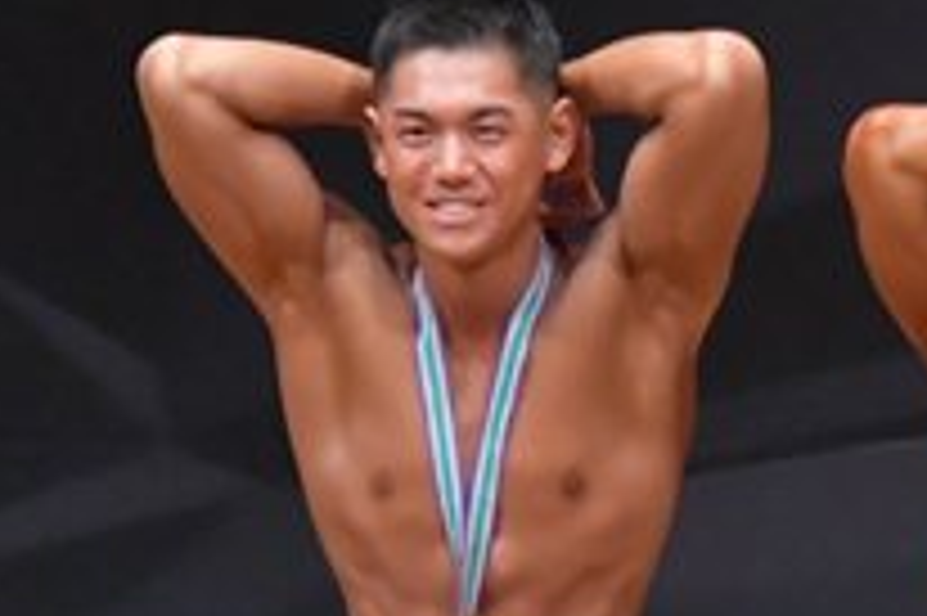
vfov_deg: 1.3
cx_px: 1132
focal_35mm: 1018
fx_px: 26192
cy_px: 755
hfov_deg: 2.0
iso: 6400
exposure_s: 1/400
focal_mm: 180
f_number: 5.6
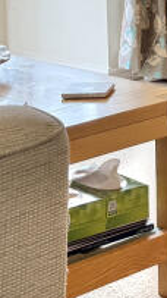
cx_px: 293
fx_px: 1040
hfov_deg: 8.8
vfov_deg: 15.4
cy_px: -95
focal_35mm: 132
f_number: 1.78
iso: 64
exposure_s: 1/100
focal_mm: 6.76
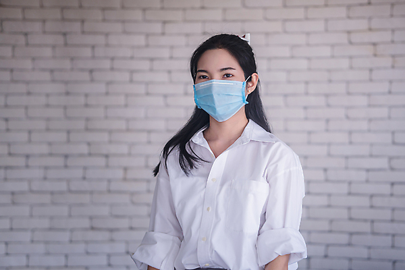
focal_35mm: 84
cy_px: 135
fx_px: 945
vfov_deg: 16.3
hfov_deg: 24.2
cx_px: 202
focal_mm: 56
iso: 200
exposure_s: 1/160
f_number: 1.4
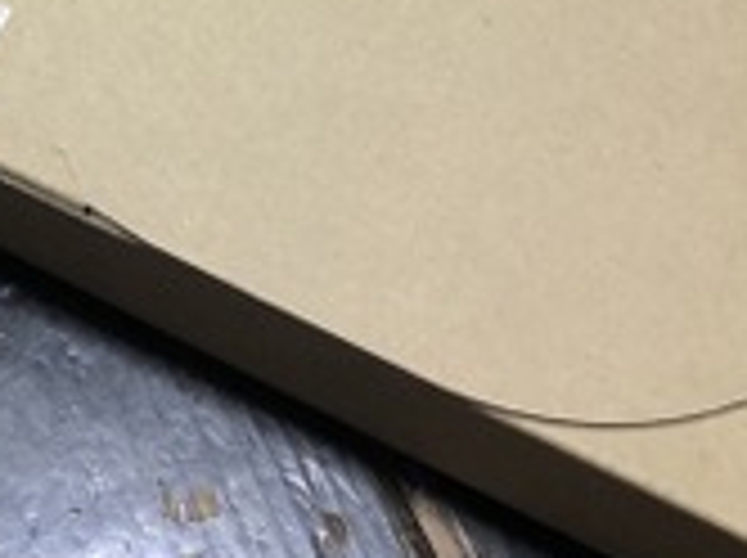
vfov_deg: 17.0
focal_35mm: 81
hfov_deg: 23.5
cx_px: 81
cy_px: -194
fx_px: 1745
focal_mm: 3.99
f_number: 1.8
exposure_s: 1/15
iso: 50
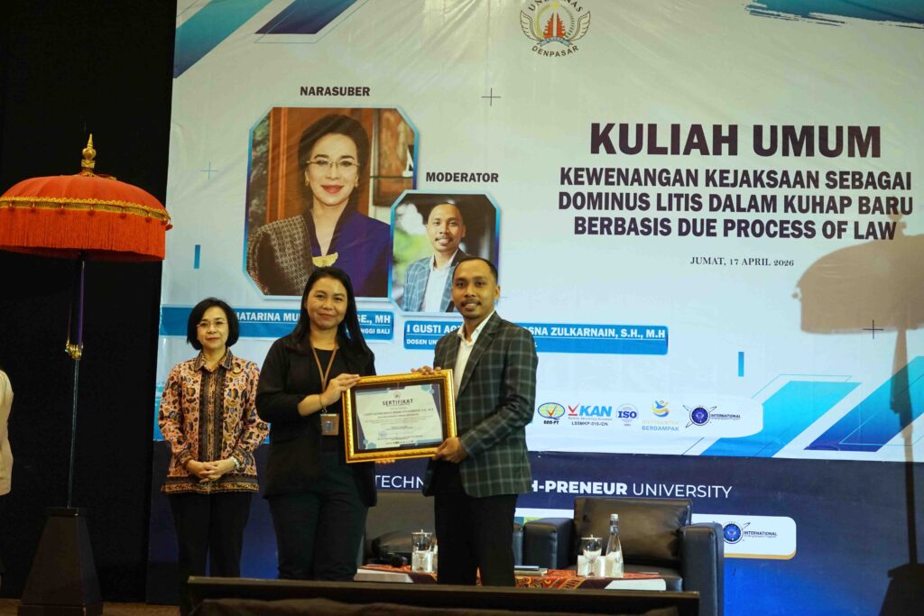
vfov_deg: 22.6
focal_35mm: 60
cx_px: 462
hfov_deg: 33.4
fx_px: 1540
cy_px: 308
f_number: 5.6
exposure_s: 1/60
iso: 2500
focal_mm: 60
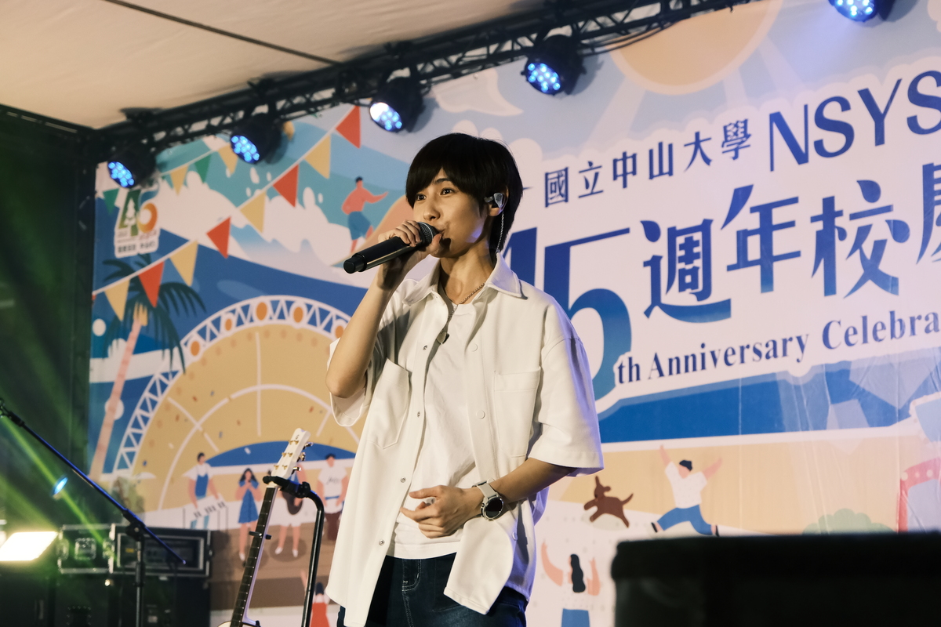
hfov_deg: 26.7
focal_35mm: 76
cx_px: 470
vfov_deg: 17.9
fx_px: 1986
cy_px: 314
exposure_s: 1/160
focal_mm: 50.5
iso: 2000
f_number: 4
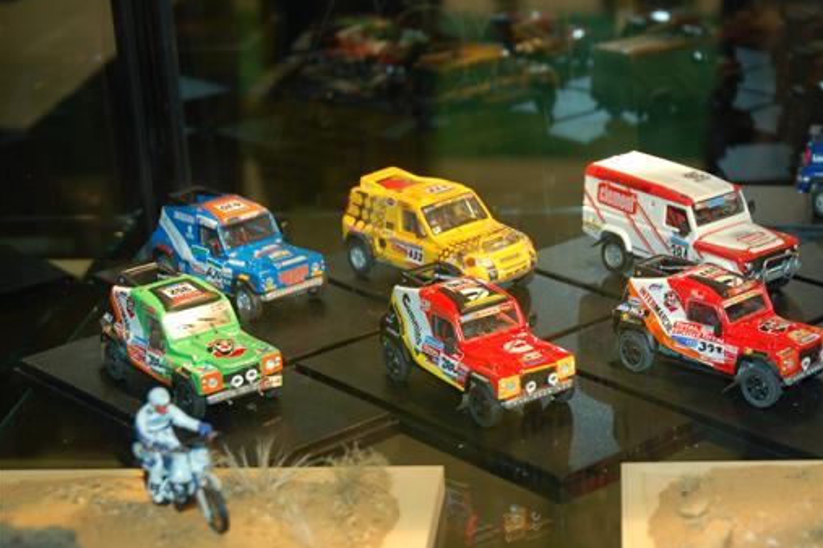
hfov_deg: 24.9
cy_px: 323
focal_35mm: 81
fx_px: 1852
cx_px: 582
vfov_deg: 16.8
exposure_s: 1/60
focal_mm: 38
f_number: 4.2
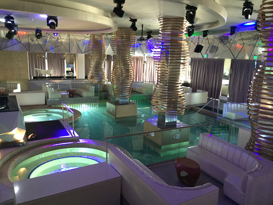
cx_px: 136
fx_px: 229
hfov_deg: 61.7
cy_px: 102
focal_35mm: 29
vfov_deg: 48.2
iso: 250
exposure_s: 1/24
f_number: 2.2
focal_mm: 4.15
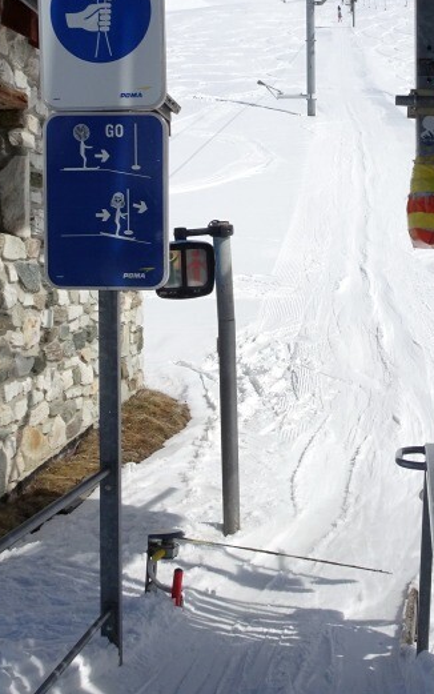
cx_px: 298
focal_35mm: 50
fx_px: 945
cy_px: 270
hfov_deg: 25.7
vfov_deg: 40.1
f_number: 3.5
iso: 80
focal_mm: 4.1
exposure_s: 1/2000
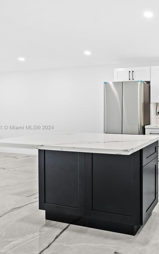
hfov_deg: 41.2
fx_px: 166
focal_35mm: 24
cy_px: 128
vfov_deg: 74.8
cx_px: 174
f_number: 8
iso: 200
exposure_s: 1/2.5
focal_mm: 15
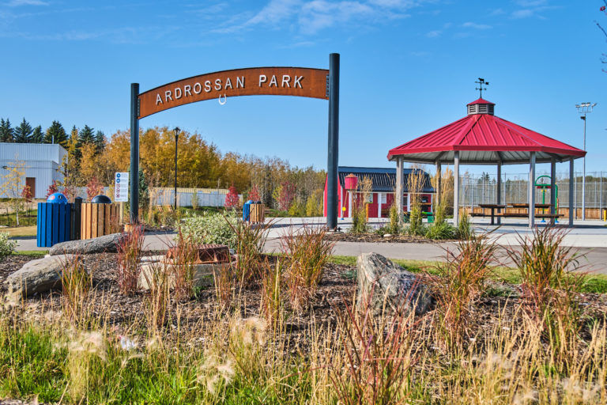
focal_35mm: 40
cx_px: 304
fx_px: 674
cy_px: 202
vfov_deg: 33.4
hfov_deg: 48.5
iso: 320
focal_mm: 26.6
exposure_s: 1/1000
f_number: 5.6
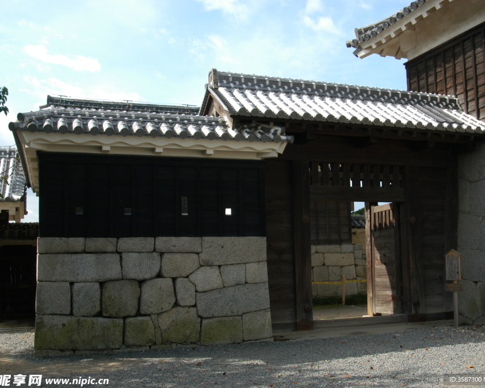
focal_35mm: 41
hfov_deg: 44.6
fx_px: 589
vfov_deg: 36.5
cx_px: 282
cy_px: 195
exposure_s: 1/250
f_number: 8
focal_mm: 24
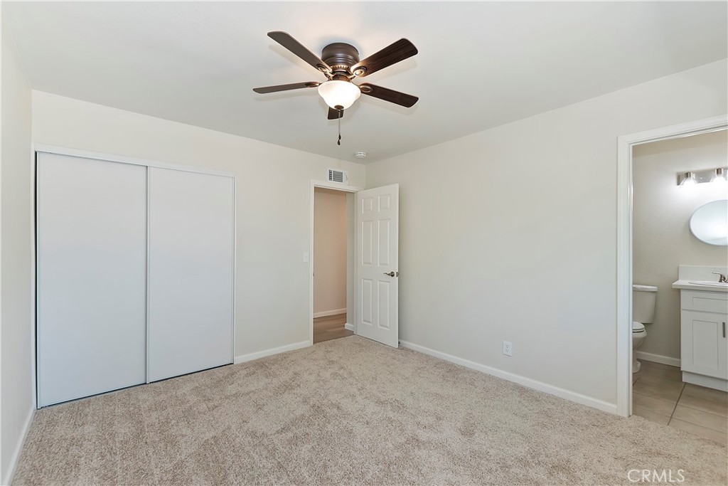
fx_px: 303
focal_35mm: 15
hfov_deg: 100.4
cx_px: 364
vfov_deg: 77.3
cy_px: 243
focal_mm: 10
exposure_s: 1/30
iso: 320
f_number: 8
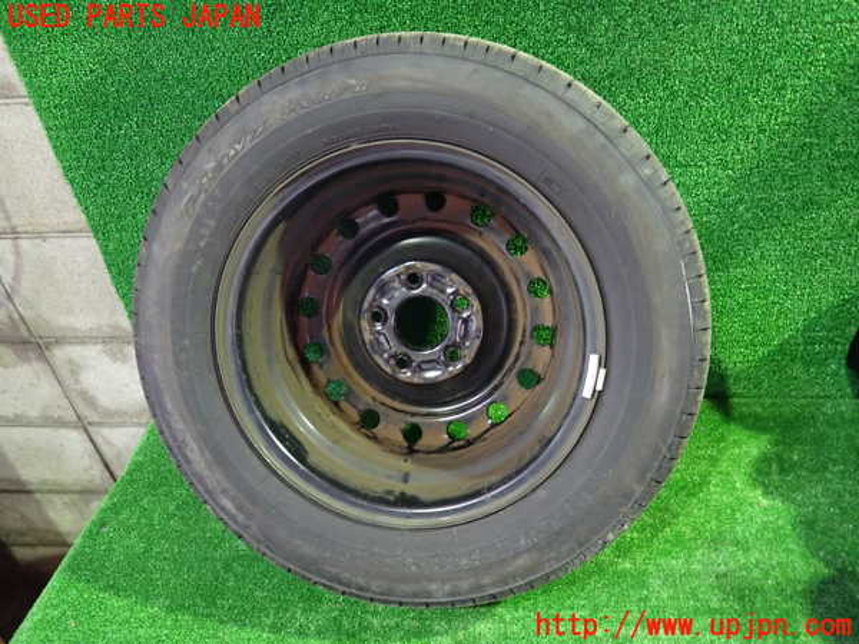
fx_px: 620
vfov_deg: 54.9
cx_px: 430
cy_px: 322
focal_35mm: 25
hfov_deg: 69.4
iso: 800
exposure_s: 1/25
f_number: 2
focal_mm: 4.5
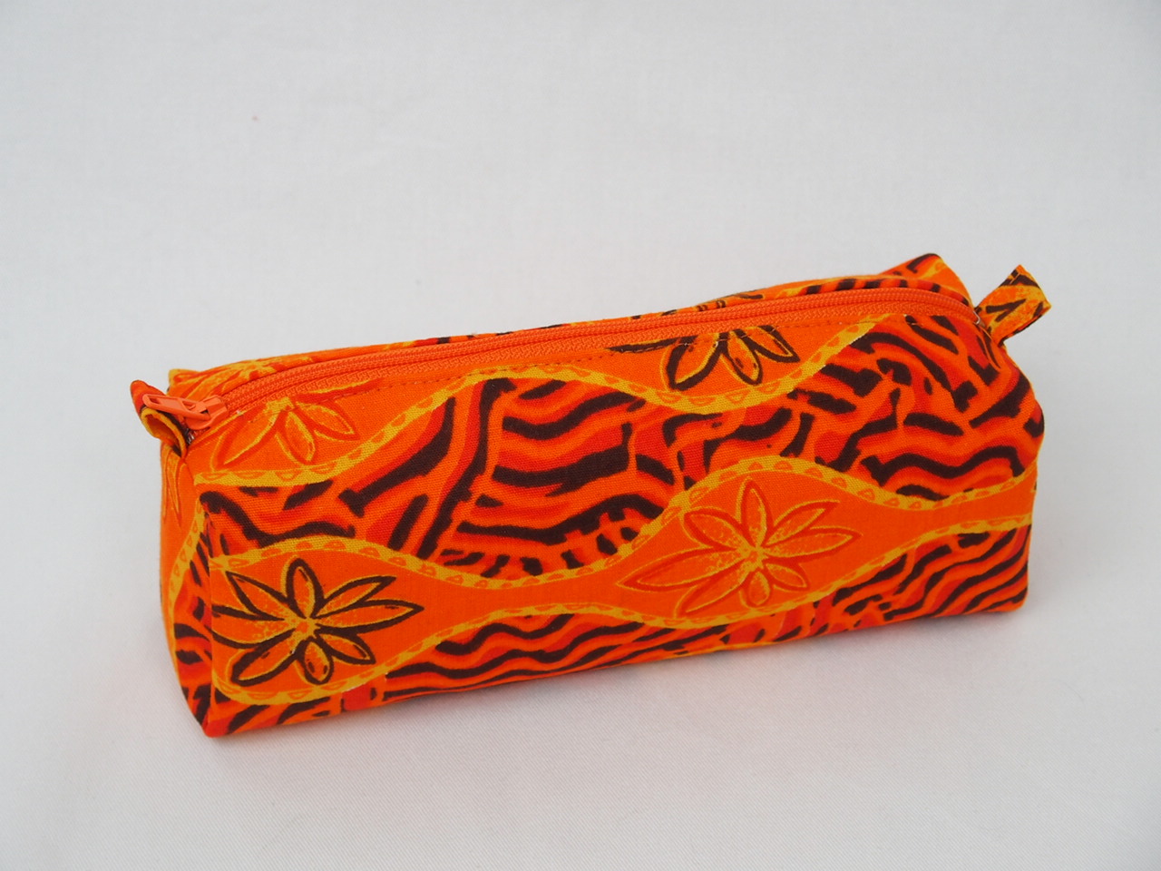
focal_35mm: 84
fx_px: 2817
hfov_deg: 23.3
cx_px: 580
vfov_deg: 17.6
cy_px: 436
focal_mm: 17.8
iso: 125
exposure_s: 1/10
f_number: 2.8
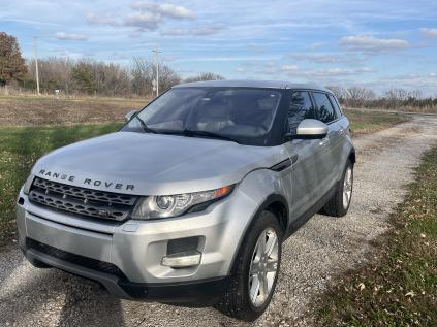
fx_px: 391
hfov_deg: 58.2
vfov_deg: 45.4
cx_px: 193
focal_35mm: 31
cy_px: 168
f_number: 1.6
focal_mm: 5.1
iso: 50
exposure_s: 1/2463
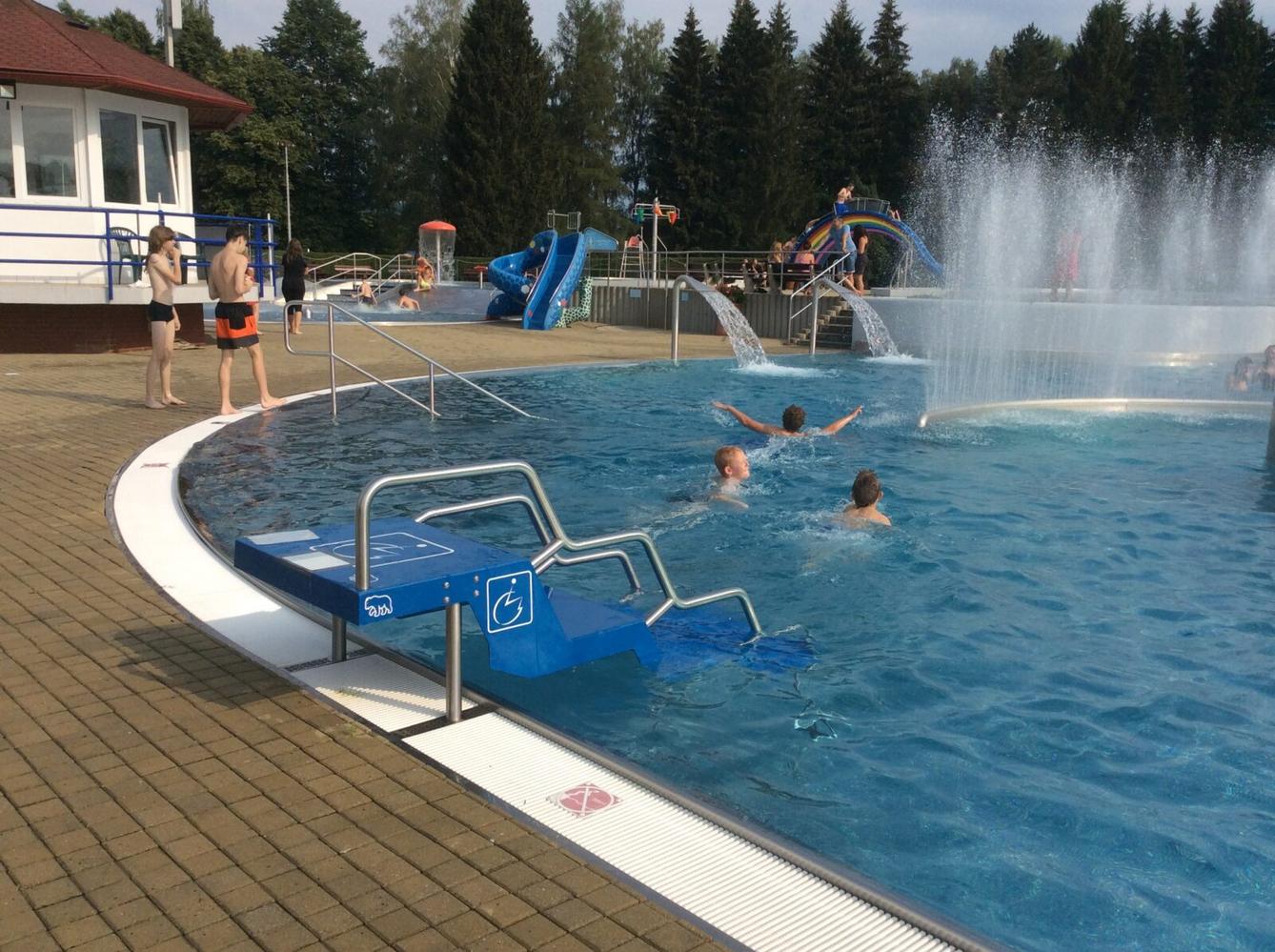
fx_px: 1177
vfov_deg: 44.0
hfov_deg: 56.9
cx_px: 638
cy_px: 476
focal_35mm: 32
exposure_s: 1/2045
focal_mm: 3.3
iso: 32
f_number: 2.4
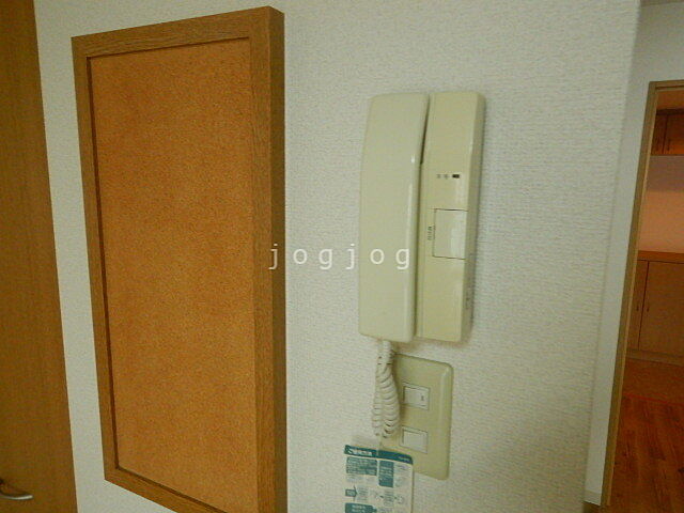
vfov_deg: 56.8
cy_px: 256
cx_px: 342
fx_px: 474
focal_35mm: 24
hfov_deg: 71.6
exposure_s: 1/25
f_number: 2.8
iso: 400
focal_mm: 4.3
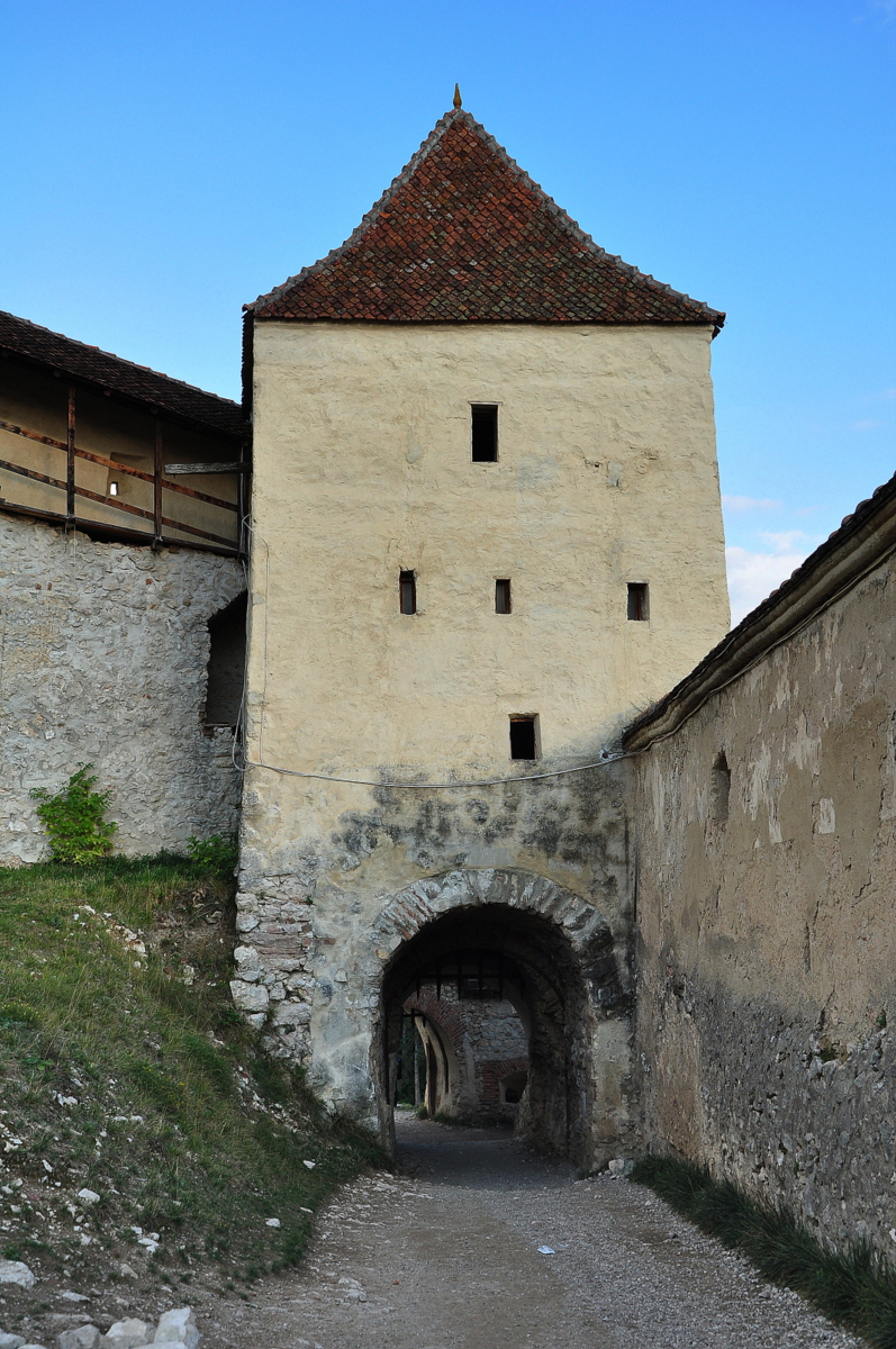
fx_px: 1347
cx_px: 448
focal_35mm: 36
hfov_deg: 36.8
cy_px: 674
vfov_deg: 53.2
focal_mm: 24
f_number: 8
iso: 400
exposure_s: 1/250
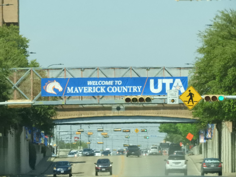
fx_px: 3750
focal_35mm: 550
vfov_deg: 2.7
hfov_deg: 3.6
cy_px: 88
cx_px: 118
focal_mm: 98.5
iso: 1600
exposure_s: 1/2500
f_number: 8
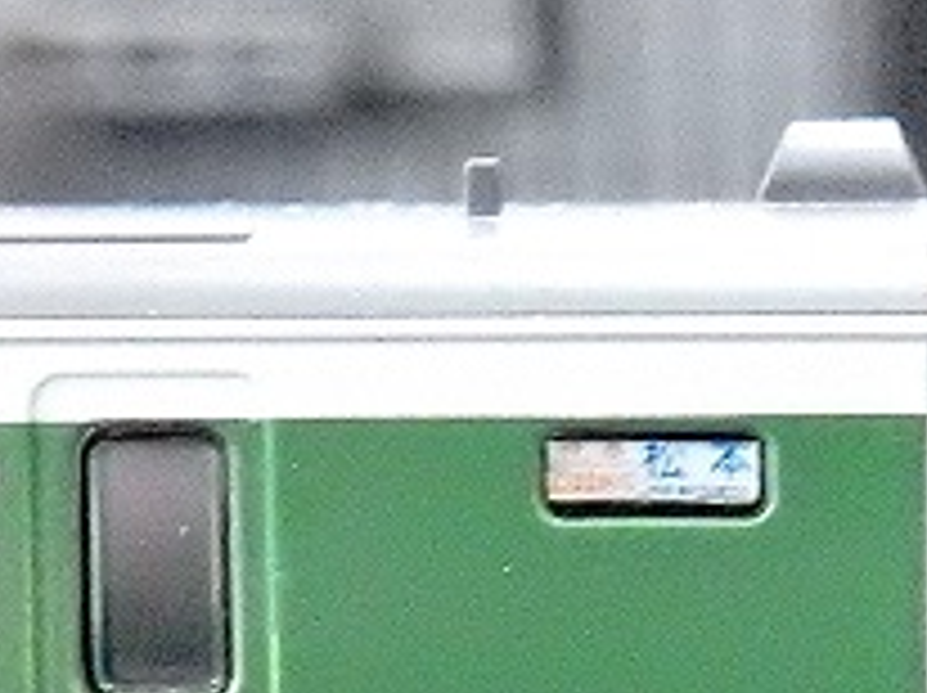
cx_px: 914
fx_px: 5457
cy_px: 1012
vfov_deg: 7.2
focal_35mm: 204
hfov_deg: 9.6
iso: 3200
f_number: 4.5
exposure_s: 1/25
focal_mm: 10.7
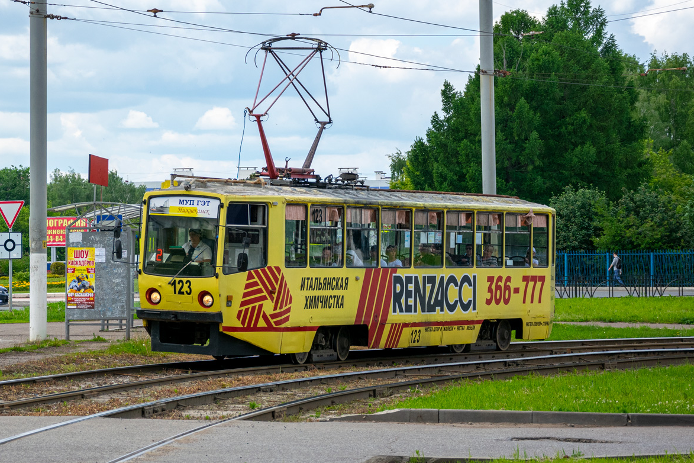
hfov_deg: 17.8
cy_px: 182
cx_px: 314
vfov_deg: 11.9
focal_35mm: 115
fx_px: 2217
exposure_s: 1/800
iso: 200
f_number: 5.6
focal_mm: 62
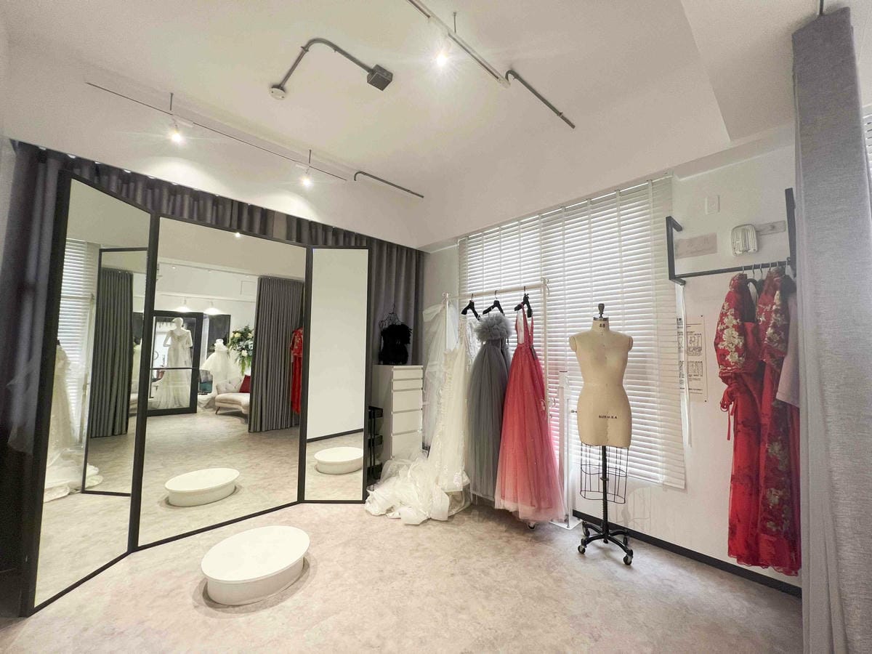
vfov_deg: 89.9
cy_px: 327
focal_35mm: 13
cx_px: 436
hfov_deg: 106.2
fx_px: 327
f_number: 1.8
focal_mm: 1.57
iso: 160
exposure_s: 1/99
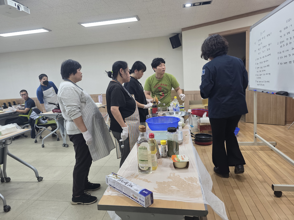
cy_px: 110
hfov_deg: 73.9
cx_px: 147
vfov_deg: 58.9
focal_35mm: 23
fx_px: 195
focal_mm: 6.3
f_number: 1.7
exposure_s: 1/120
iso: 160
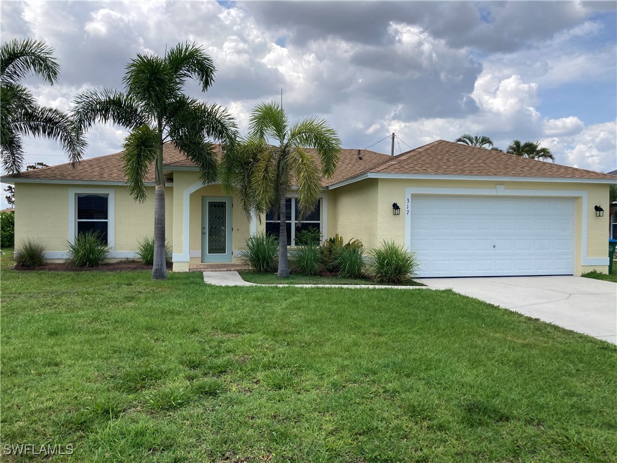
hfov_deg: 63.4
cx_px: 308
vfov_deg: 49.7
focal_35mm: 28
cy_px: 232
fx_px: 499
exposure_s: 1/1946
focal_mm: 3.99
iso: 20
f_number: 1.8
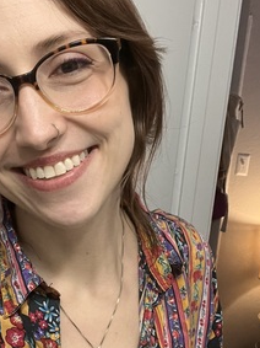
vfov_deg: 35.3
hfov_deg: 27.4
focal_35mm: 53
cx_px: 96
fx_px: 531
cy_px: 264
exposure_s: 1/60
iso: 250
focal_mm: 2.71
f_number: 2.2
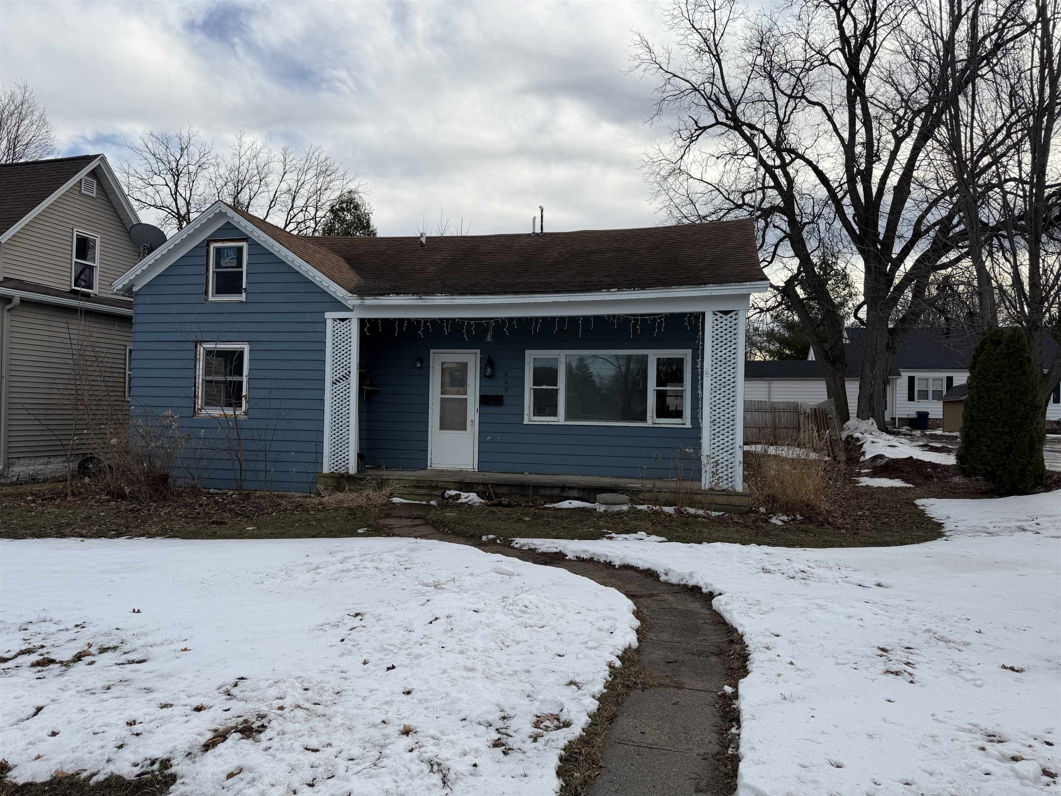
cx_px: 530
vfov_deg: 56.8
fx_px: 736
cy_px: 398
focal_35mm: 24
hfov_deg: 71.6
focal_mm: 6.76
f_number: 1.78
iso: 80
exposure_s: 1/3953
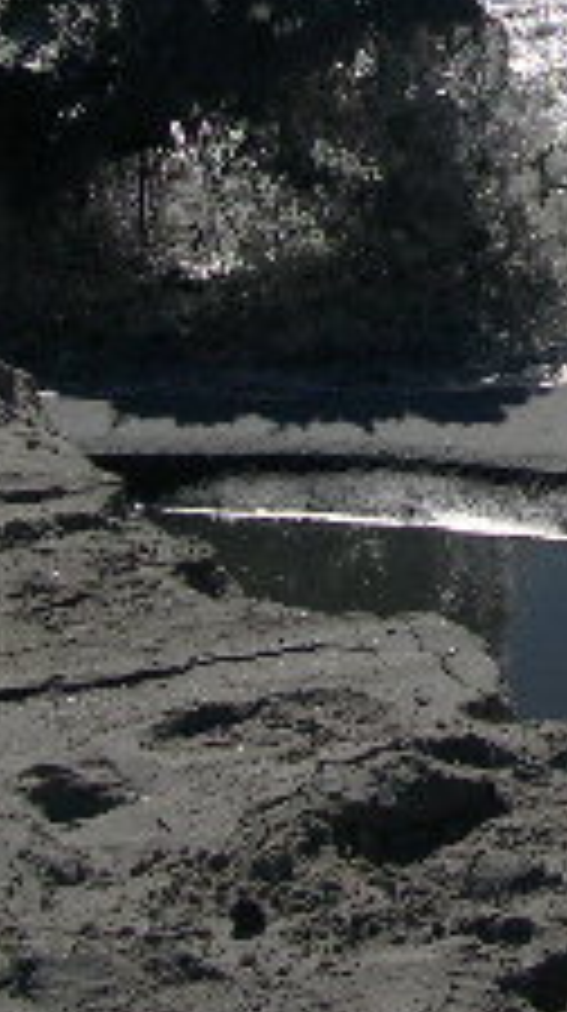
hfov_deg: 9.7
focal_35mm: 118
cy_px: -9
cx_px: 1040
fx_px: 3165
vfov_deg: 17.7
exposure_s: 1/809
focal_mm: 8
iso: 100
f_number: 7.6
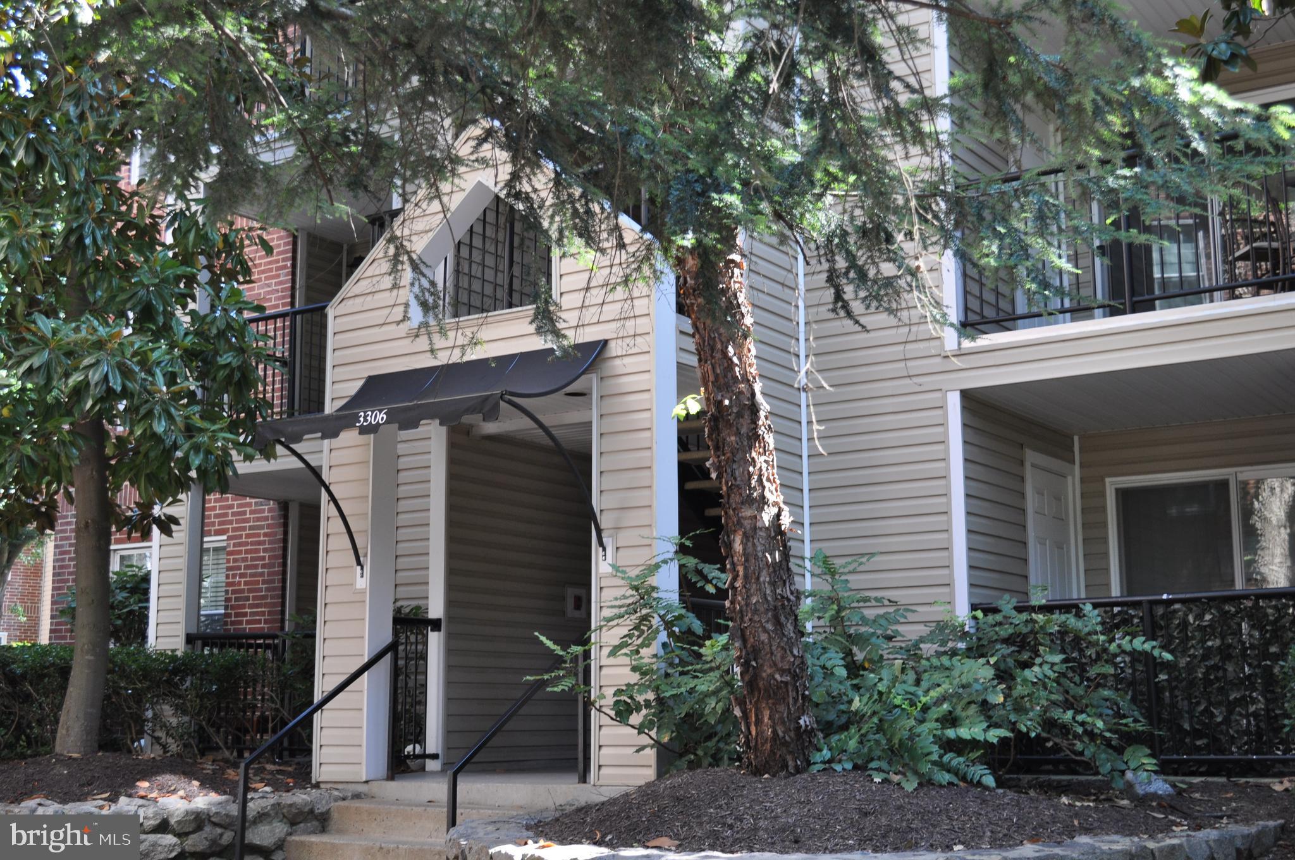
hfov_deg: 43.7
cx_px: 648
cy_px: 430
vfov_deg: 29.8
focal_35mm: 45
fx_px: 1617
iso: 400
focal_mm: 30
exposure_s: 1/125
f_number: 5.6
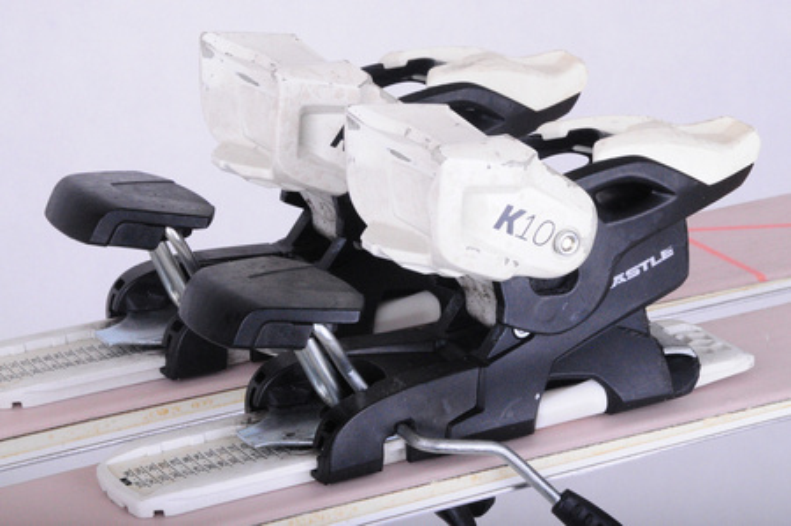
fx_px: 3457
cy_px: 263
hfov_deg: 13.1
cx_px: 396
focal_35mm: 158
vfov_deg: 8.7
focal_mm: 105
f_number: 20
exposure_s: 1/200
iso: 3200
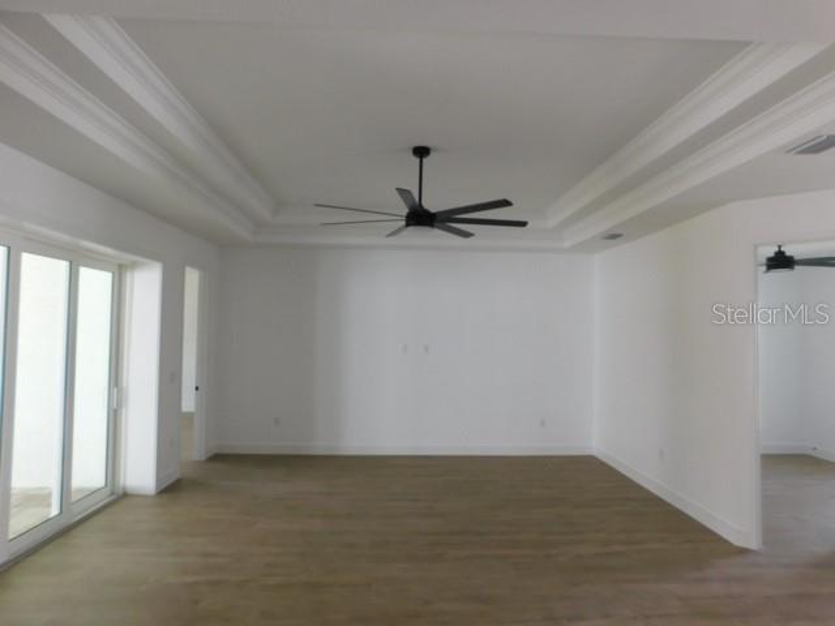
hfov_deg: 73.9
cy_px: 313
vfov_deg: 58.9
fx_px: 555
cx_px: 418
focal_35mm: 23
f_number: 3
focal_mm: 4
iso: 125
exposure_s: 1/40
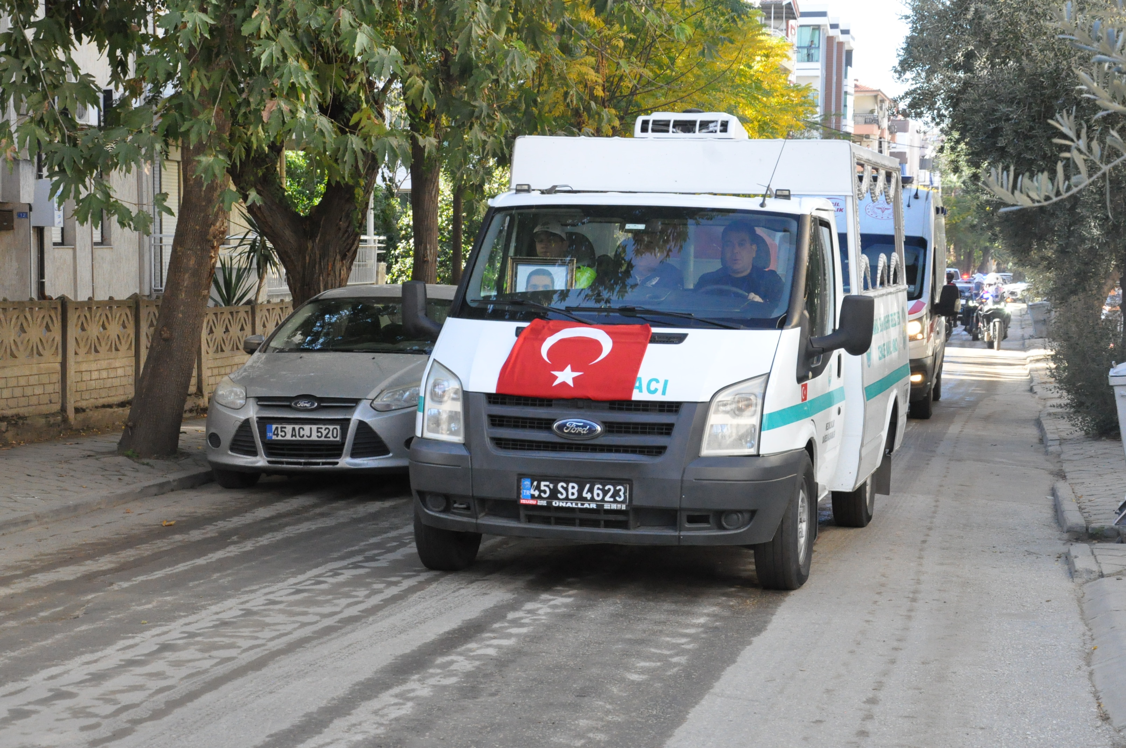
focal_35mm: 72
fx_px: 2249
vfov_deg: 18.9
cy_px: 374
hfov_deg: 28.1
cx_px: 563
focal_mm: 48
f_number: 11
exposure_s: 1/500
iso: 3200
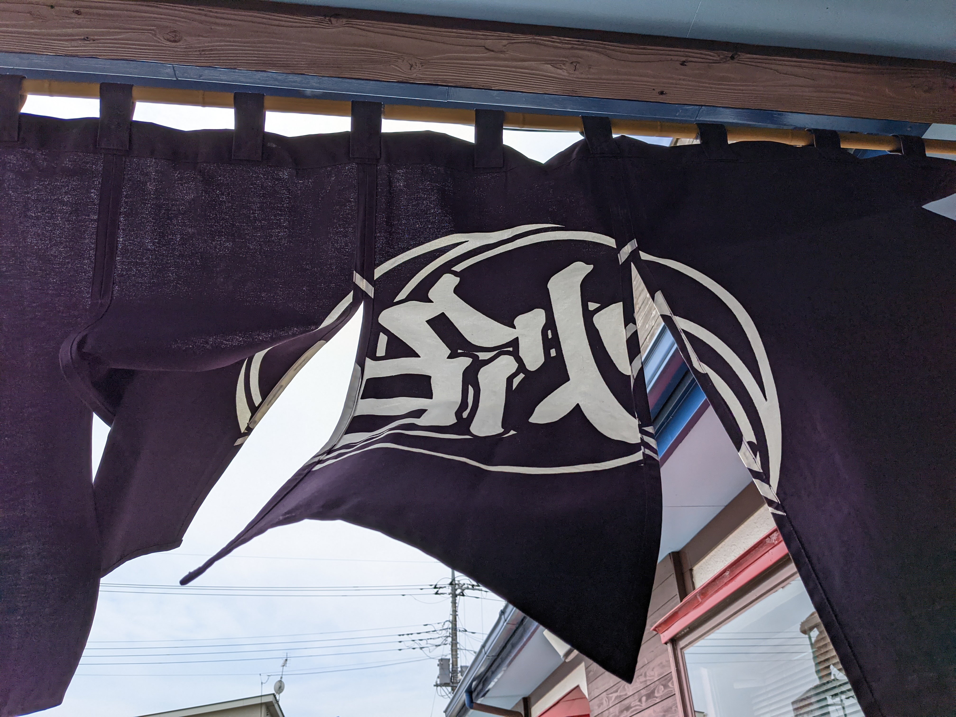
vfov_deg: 51.4
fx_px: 746
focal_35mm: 27
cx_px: 478
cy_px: 358
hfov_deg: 65.3
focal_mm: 4.38
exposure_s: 1/2597
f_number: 1.73
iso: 61
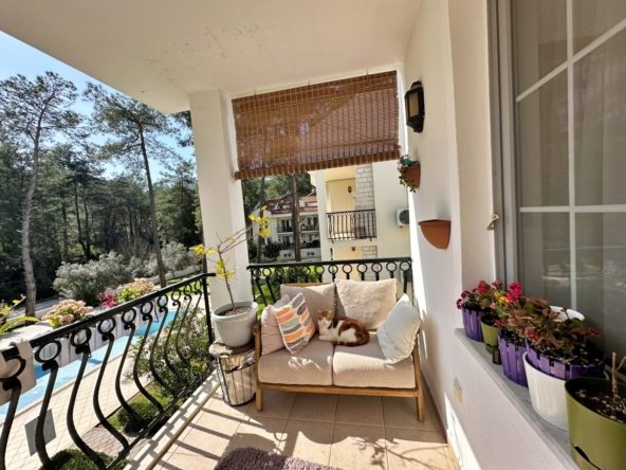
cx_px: 313
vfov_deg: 85.7
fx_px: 253
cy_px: 235
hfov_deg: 102.1
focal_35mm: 14
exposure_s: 1/1195
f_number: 2.2
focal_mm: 2.22
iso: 40
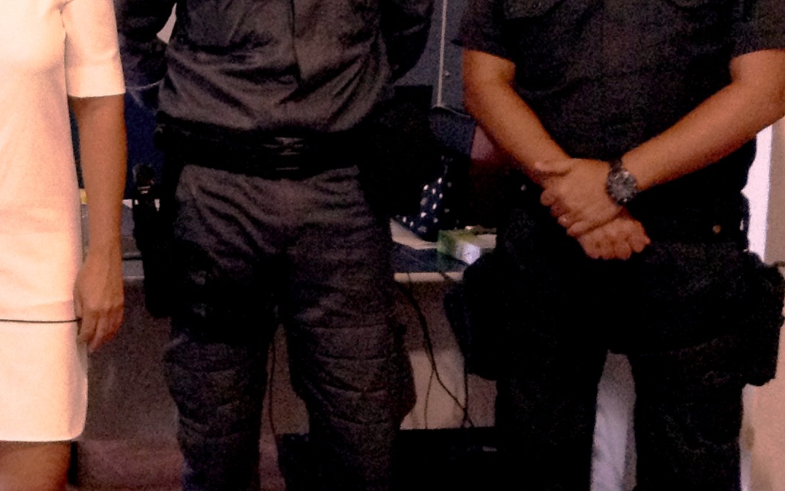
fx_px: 1797
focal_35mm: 84
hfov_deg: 23.3
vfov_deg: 15.3
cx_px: -55
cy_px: 17
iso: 250
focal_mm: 3.3
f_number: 2.4
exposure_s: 1/15
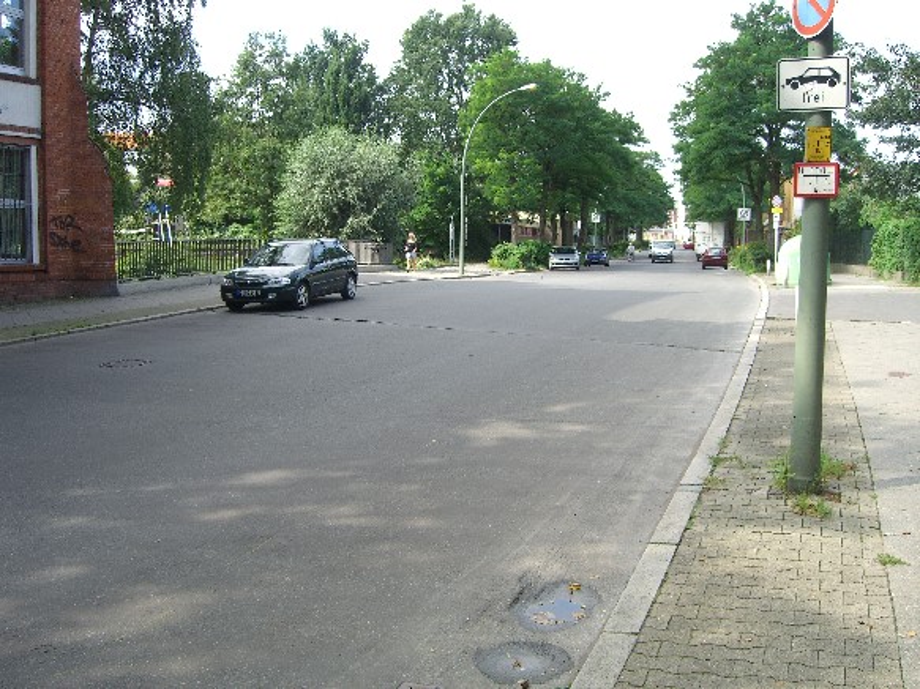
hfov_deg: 49.0
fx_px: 1010
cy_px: 344
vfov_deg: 37.7
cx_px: 460
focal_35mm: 38
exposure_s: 1/320
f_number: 2.8
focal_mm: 7.9
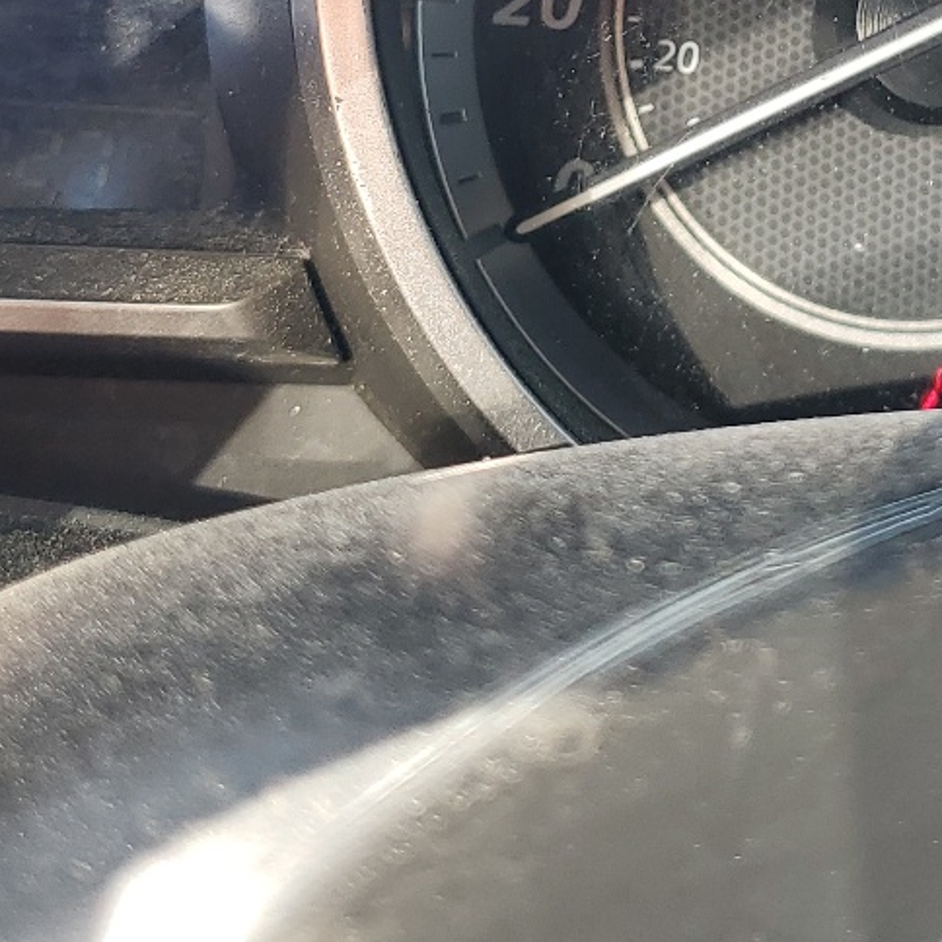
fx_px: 2340
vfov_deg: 21.9
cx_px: 759
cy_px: -6
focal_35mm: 76
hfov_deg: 22.4
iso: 50
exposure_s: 1/139
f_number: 1.5
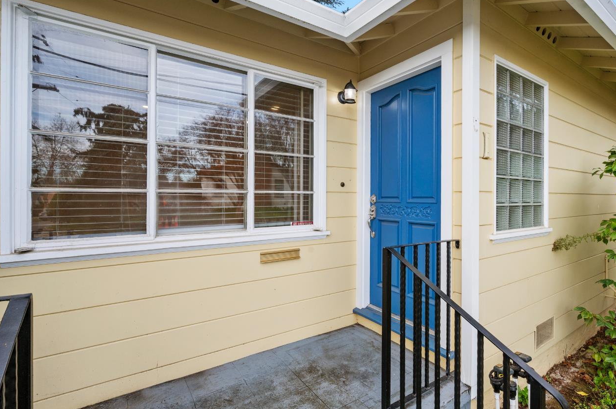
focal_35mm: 19
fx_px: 318
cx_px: 360
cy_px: 184
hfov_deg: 87.4
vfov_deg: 65.4
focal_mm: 15.5
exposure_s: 1/160
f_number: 9
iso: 200
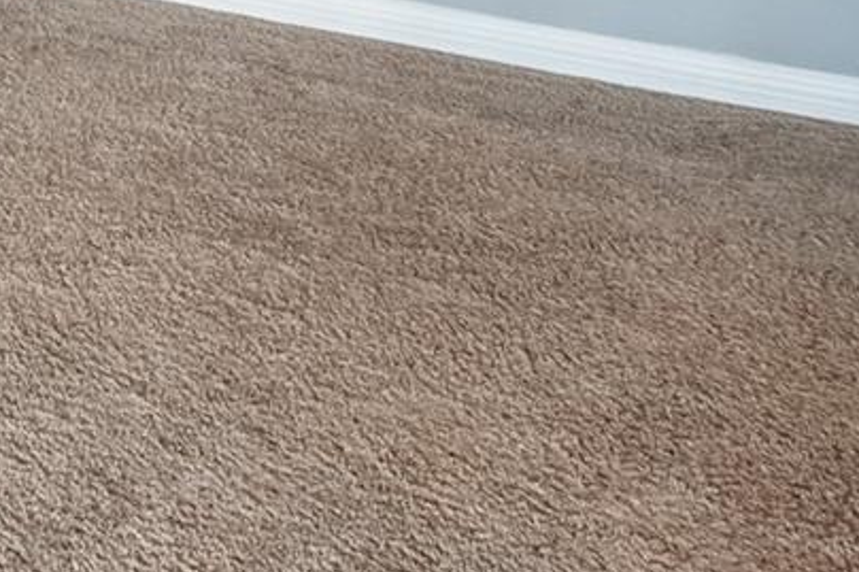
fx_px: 1813
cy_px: -582
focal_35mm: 76
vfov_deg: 14.7
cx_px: -332
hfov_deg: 22.9
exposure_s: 1/30
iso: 640
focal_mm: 10
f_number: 8
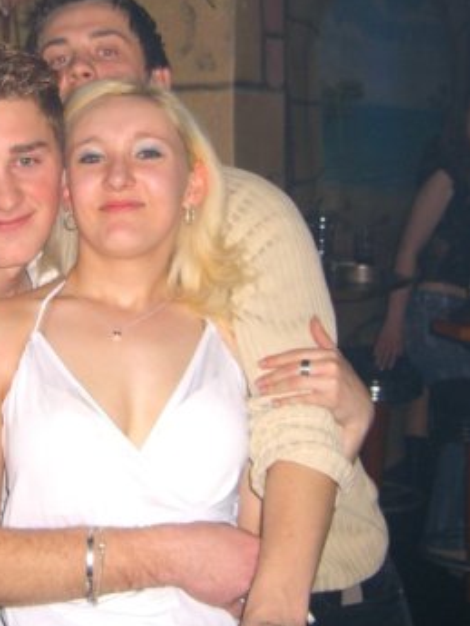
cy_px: 256
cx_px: 85
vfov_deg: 29.3
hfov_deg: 21.9
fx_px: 1194
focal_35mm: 66
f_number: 2.8
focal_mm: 7.9
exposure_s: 1/60
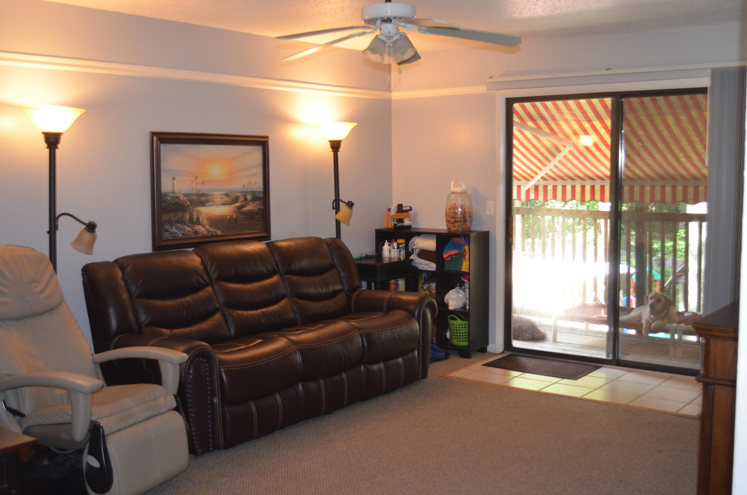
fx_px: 870
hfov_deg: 46.5
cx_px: 374
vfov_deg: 31.8
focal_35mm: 42
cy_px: 248
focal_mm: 28
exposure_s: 1/60
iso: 1600
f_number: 4.5
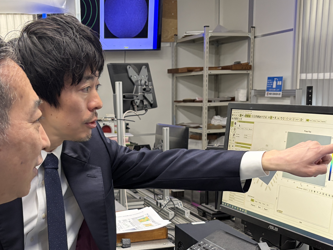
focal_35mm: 53
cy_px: 208
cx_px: 130
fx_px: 510
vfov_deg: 26.9
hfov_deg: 36.0
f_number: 1.6
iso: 200
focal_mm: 5.96
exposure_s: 1/50
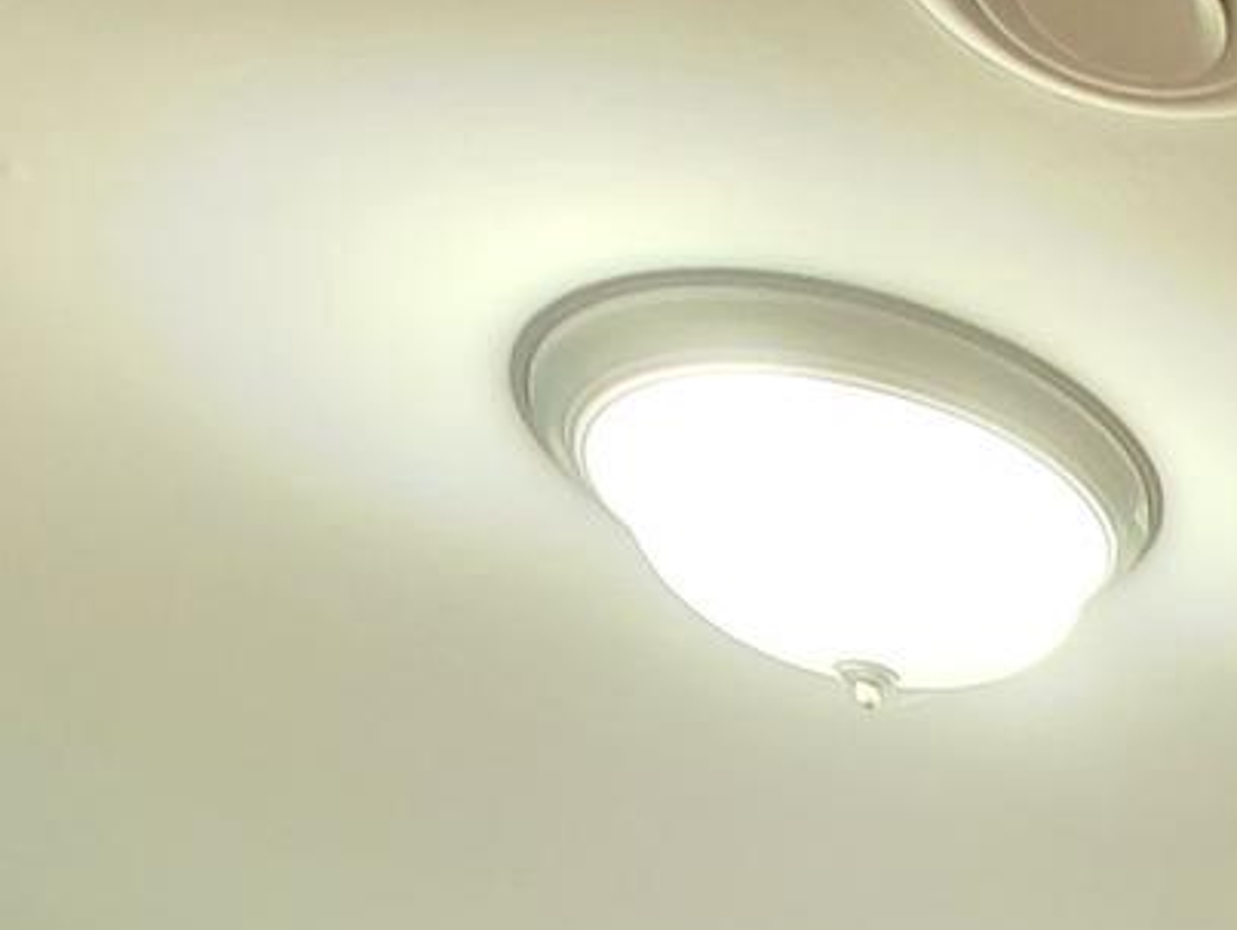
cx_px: 1961
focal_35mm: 66
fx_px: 2361
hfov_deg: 22.7
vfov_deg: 13.9
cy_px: 2342
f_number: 2.2
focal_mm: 2.2
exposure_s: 1/30
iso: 400
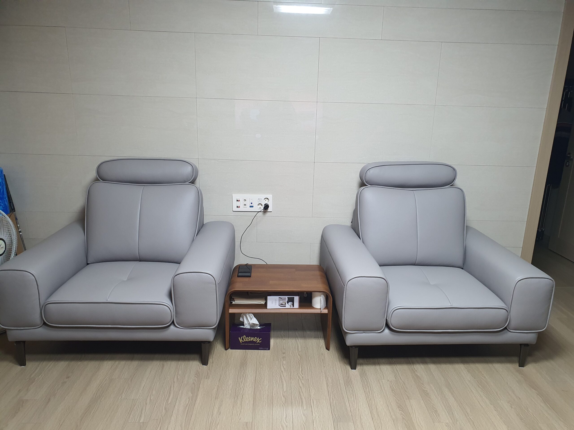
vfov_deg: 53.1
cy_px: 215
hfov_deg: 67.3
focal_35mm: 26
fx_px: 431
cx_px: 287
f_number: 2.4
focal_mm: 4.3
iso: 200
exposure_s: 1/40
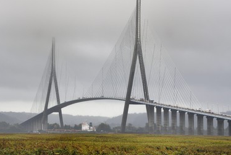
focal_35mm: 202
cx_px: 106
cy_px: 73
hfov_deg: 10.2
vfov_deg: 6.8
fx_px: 1297
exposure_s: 1/125
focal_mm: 180
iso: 400
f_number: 11
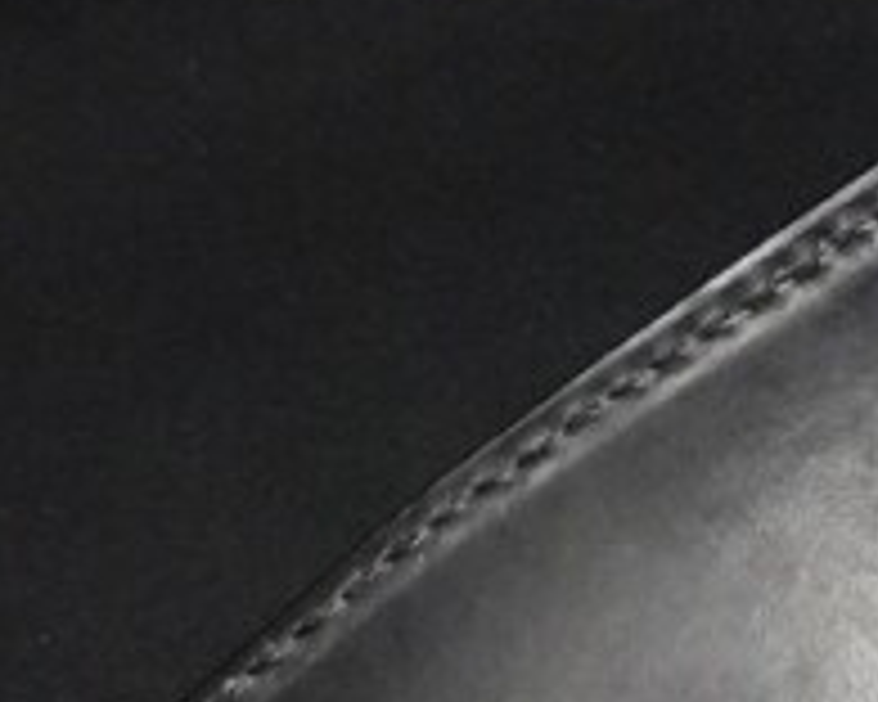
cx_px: 1252
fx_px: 1923
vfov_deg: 20.6
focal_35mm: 74
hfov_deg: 22.1
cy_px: 243
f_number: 11
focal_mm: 9
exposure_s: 1/30
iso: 1250
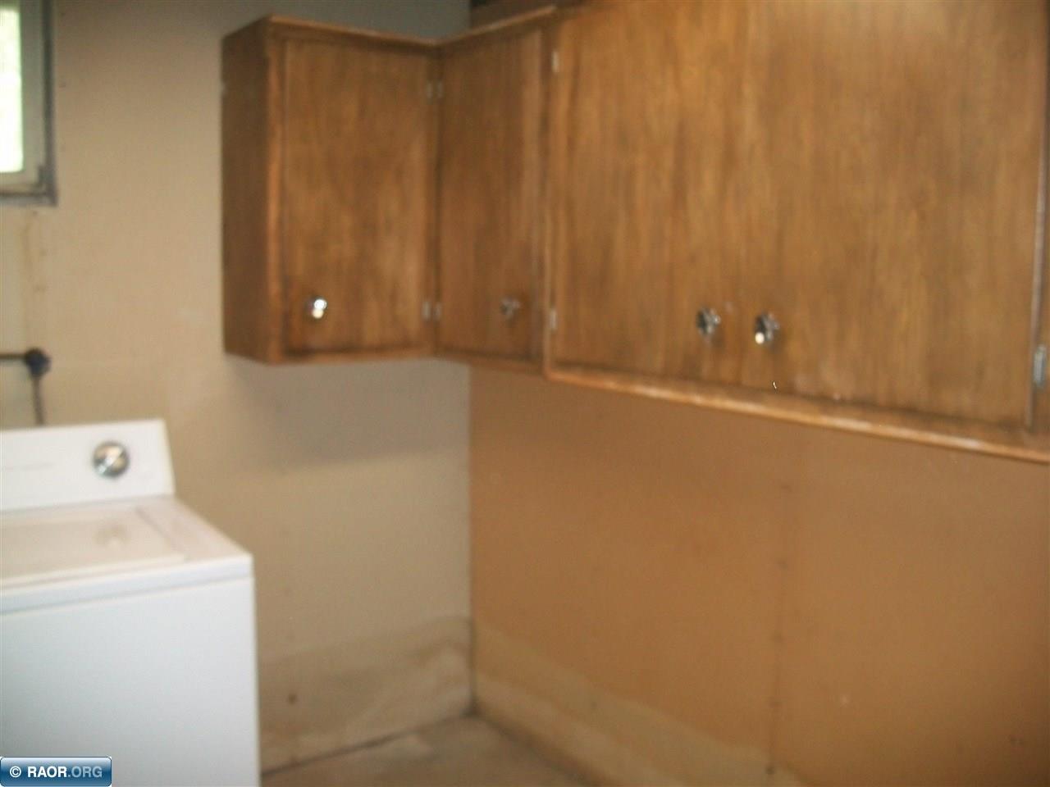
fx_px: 971
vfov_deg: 44.2
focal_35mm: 32
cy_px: 394
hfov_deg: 56.8
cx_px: 525
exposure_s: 1/60
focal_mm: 5.7
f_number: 2.9
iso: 160
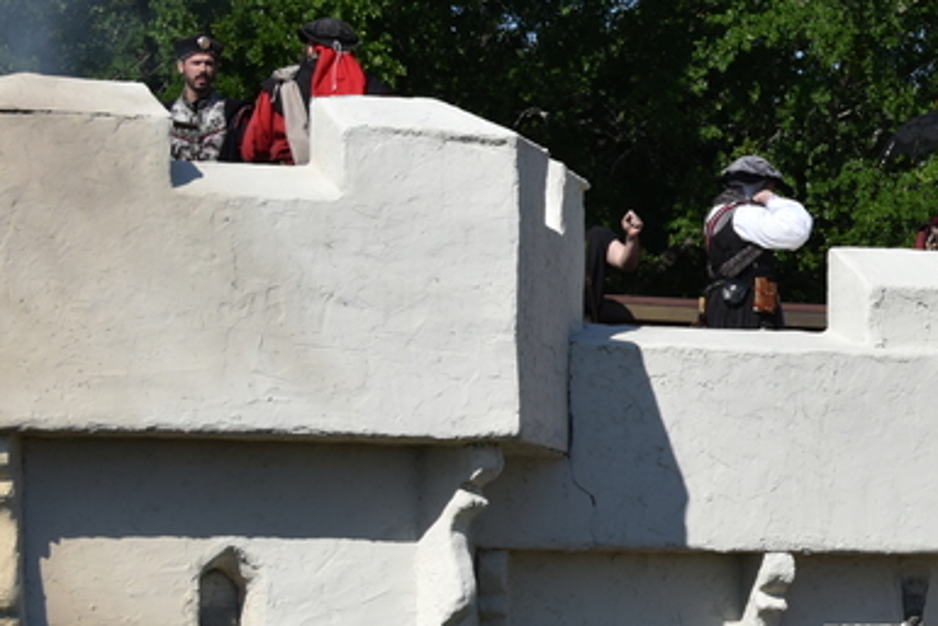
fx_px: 4848
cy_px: 324
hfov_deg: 10.7
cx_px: 1316
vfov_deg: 7.4
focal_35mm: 186
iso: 100
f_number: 10
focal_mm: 56
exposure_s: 1/400
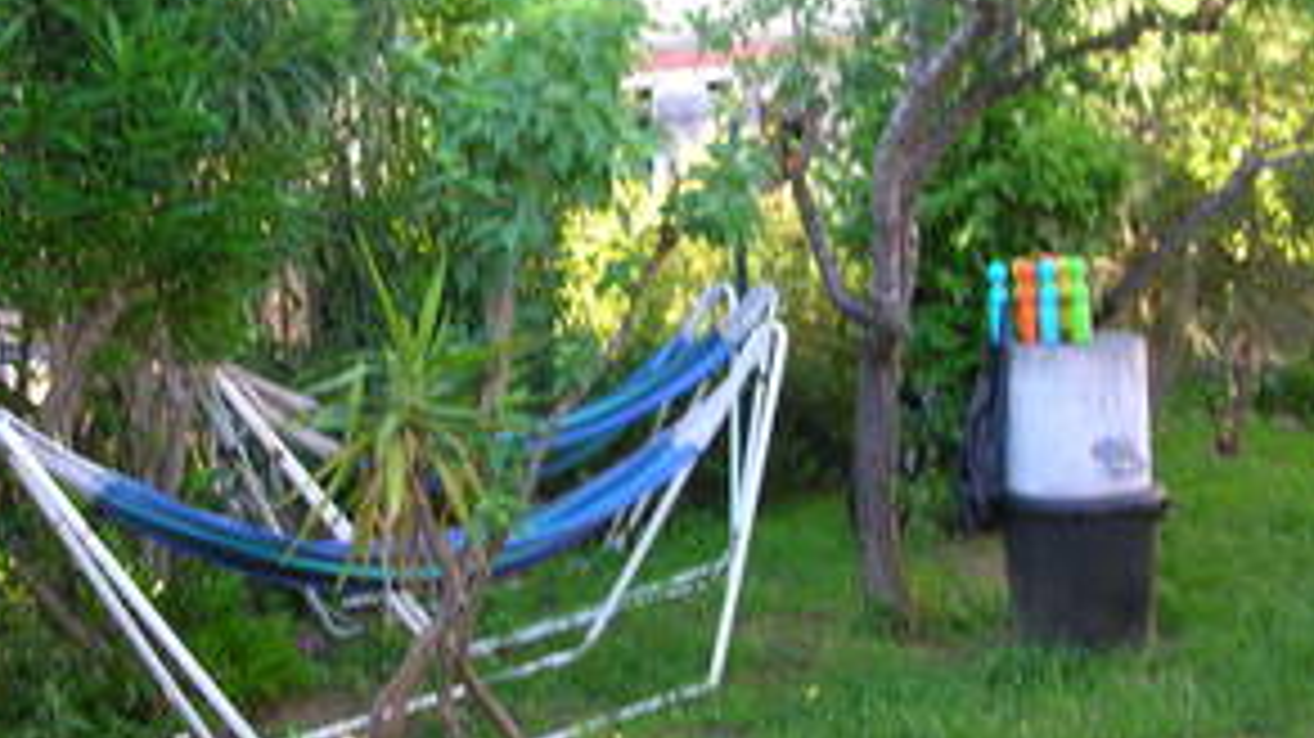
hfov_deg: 43.5
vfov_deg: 25.4
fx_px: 1637
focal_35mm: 47
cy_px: 356
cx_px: 531
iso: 50
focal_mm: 5.8
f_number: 2.8
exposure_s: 1/30.2
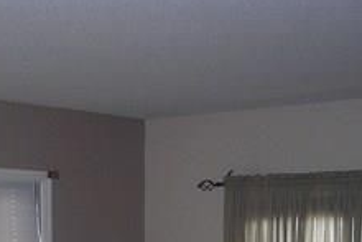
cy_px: 309
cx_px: 59
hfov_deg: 21.8
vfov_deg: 14.3
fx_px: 926
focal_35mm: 92
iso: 82
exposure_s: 1/60.1
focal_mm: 5.8
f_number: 2.8
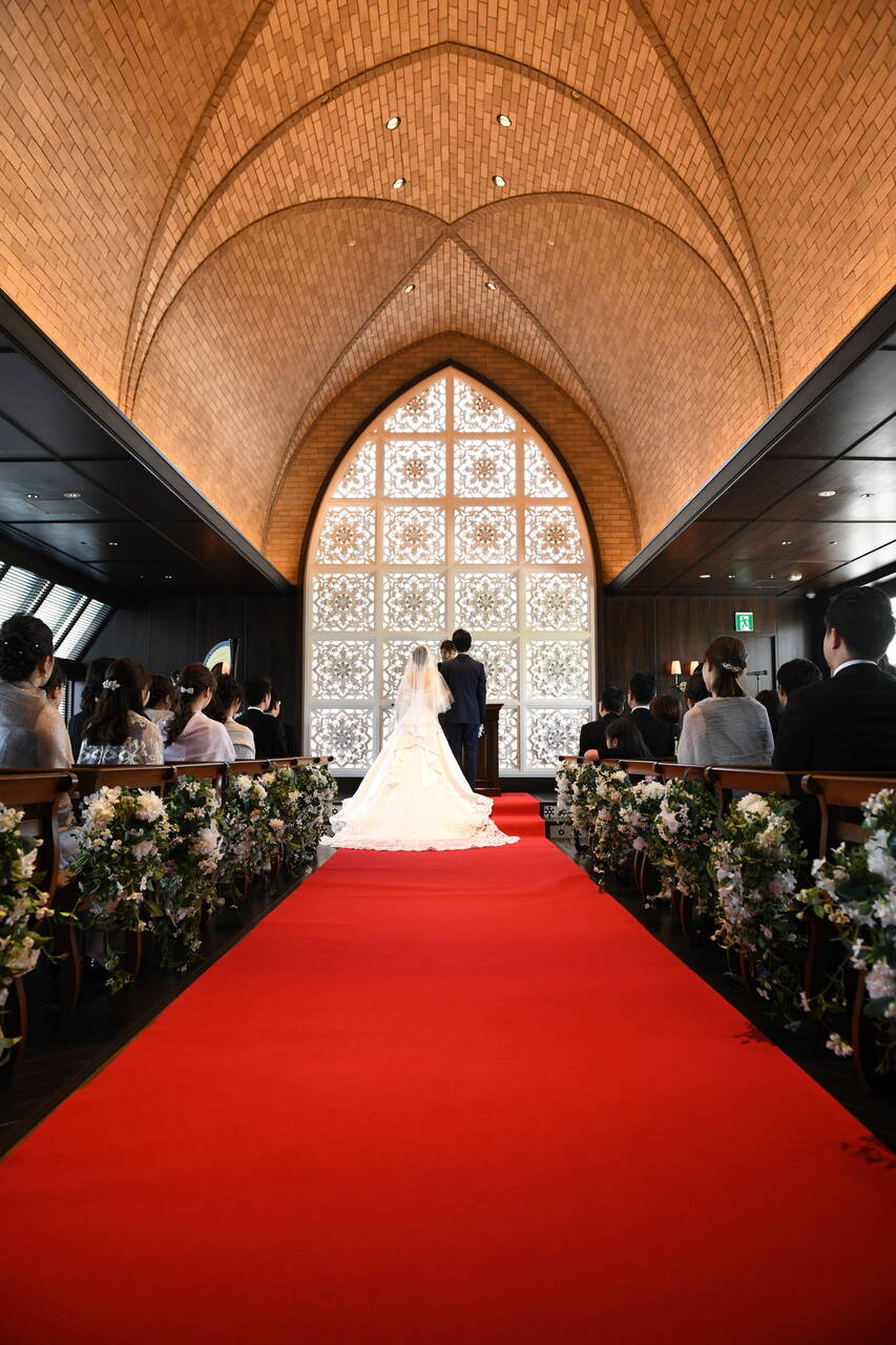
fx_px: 896
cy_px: 672
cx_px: 448
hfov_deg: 53.1
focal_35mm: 24
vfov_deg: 73.8
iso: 1600
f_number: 4
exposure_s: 1/250
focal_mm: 24
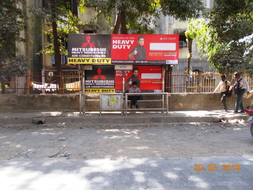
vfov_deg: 53.1
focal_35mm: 26
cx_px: 126
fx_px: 190
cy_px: 95
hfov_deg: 67.3
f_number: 3.2
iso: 200
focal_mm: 4.6
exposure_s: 1/250
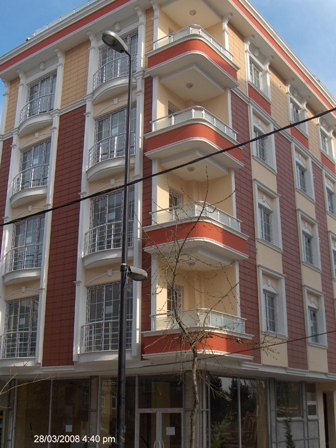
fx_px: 544
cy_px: 232
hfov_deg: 34.3
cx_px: 180
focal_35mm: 42
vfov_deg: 44.8
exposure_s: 1/351
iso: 61
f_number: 4.8
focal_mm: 8
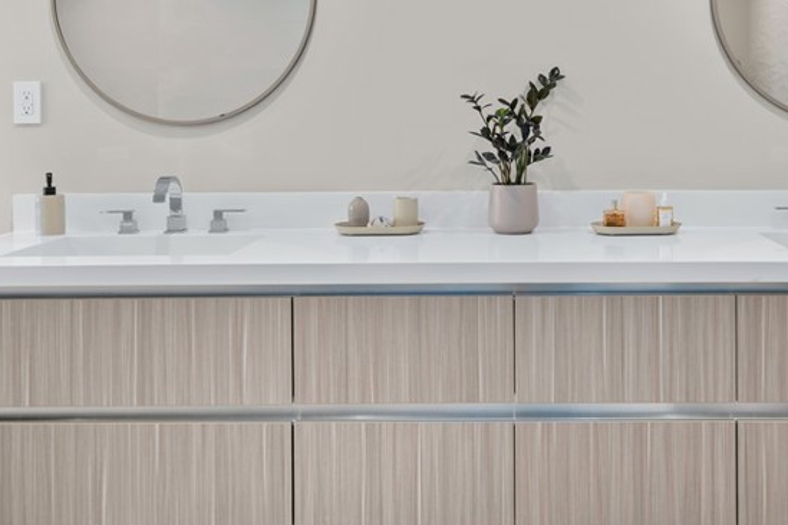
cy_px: 120
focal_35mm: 41
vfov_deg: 31.9
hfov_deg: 46.8
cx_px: 510
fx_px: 897
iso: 400
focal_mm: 22
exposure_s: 1.3
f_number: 8
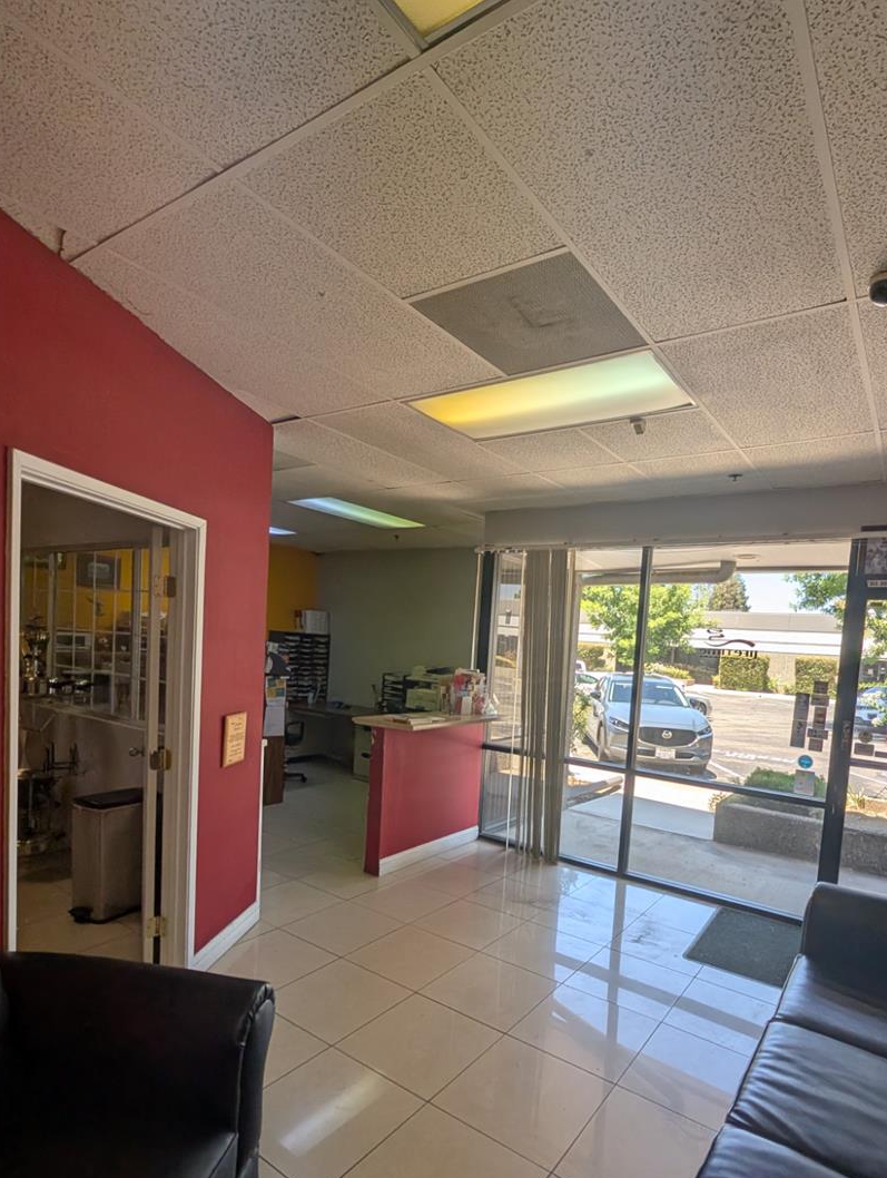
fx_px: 579
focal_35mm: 17
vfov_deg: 90.1
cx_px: 508
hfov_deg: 74.5
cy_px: 691
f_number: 1.7
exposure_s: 1/359
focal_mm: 2.02
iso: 50
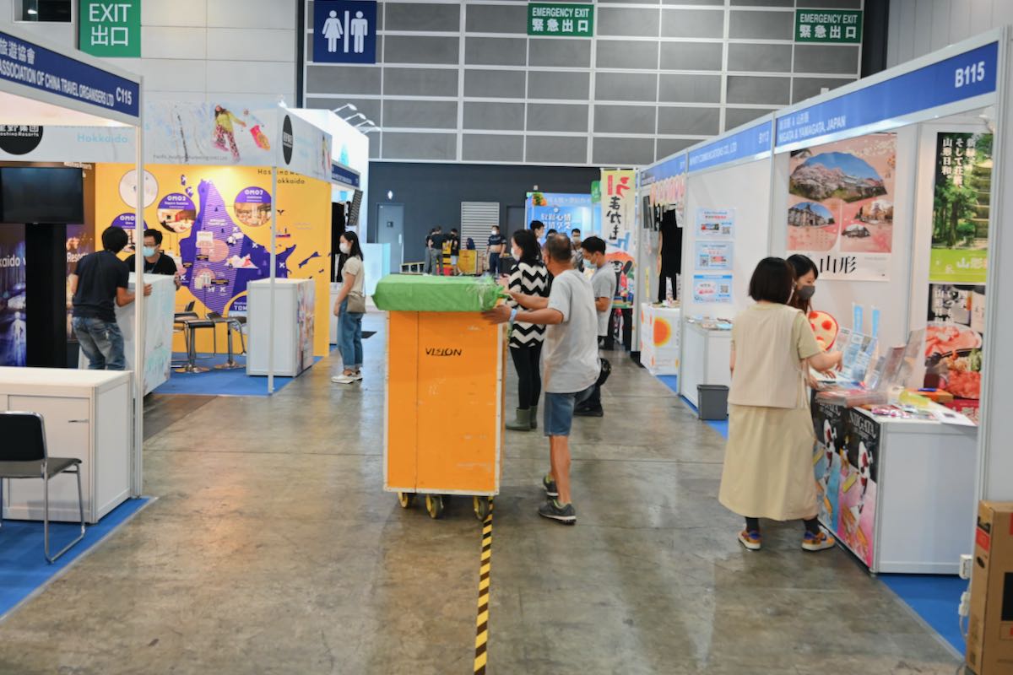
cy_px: 338
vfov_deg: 53.1
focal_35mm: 24
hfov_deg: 73.7
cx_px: 506
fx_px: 675
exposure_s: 1/125
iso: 1600
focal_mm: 24
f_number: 2.8
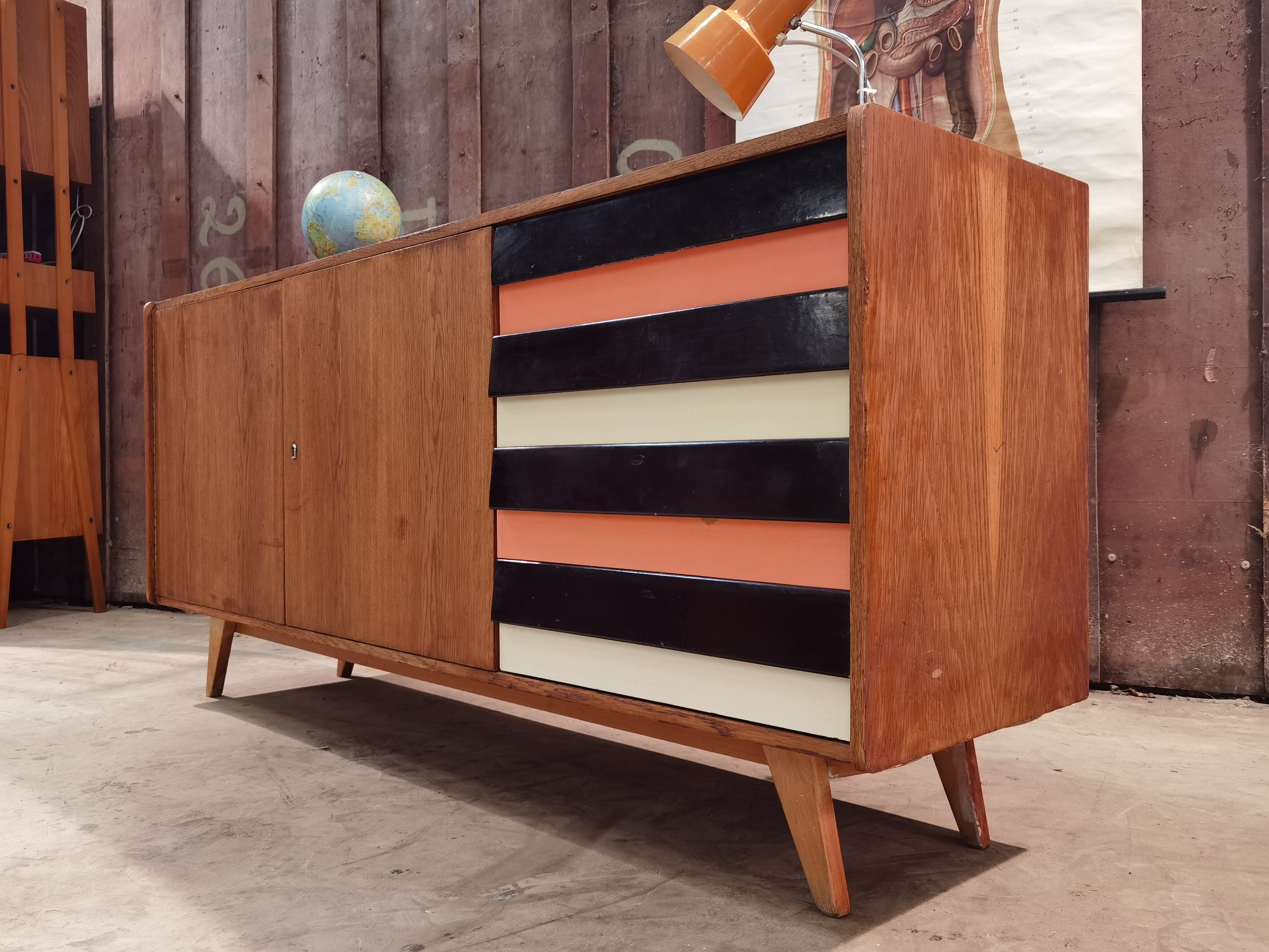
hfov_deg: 61.7
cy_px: 476
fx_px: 1063
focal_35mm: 29
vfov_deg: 48.2
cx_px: 634
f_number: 1.9
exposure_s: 1/33.3
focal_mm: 6.71
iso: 320
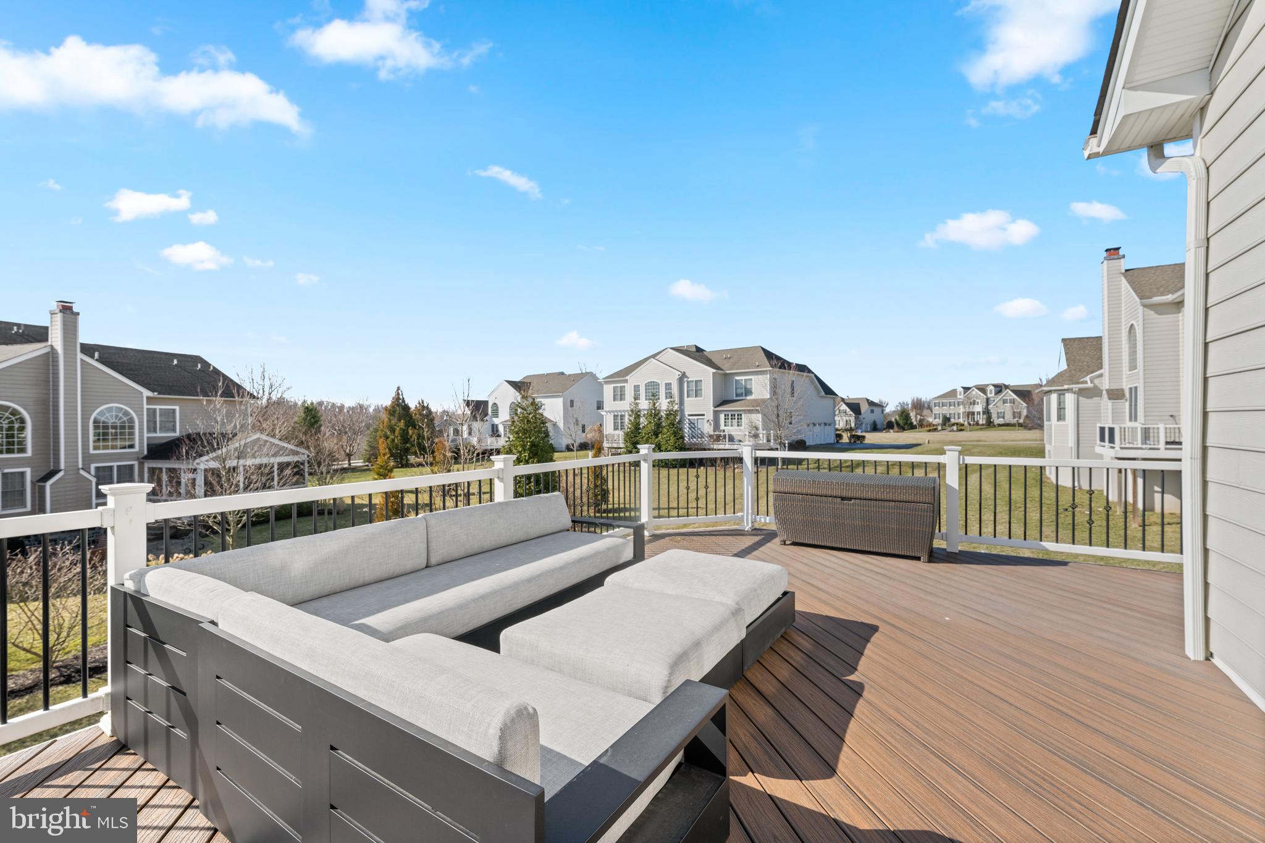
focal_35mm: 16
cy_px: 422
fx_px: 545
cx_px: 632
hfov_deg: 98.5
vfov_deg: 75.5
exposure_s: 1/500
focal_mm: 15.5
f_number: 6.3
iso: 320
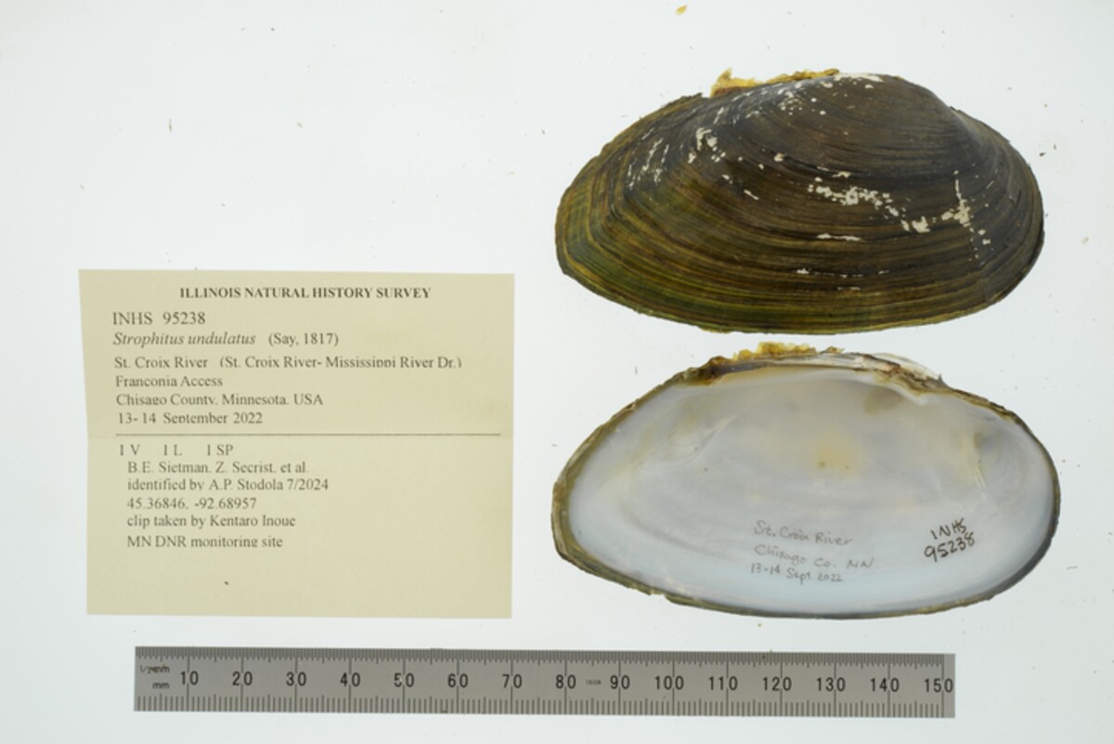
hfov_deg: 33.4
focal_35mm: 60
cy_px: 372
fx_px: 1857
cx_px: 557
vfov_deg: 22.6
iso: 100
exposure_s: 1/8
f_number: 32
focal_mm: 60
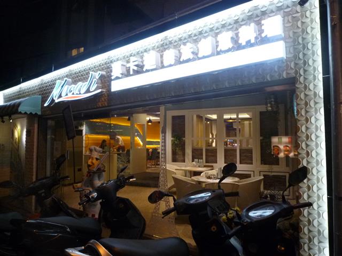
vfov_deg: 54.9
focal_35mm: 25
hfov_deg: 69.4
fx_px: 247
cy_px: 128
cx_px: 171
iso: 320
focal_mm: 4.4
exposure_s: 1/30
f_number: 2.8
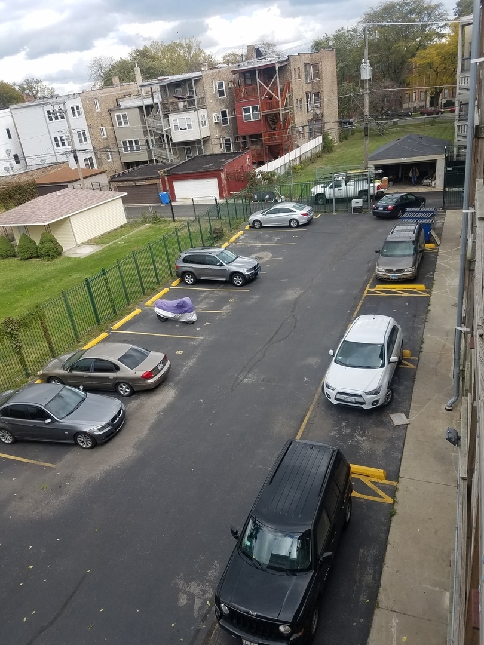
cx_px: 242
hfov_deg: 53.1
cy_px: 322
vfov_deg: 67.3
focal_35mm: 26
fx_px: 485
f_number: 1.7
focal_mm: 4.2
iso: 50
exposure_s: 1/708
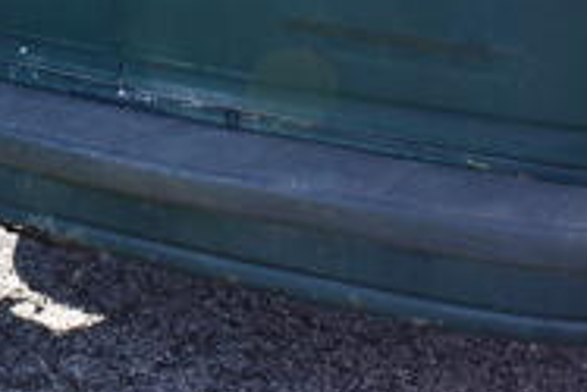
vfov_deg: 12.6
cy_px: -226
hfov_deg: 19.8
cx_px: 220
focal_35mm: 103
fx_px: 1675
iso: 200
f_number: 7.1
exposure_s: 1/250
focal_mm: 21
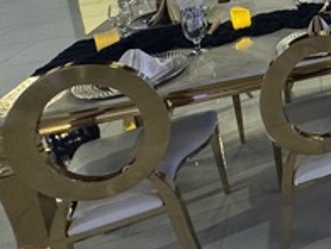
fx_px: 412
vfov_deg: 28.6
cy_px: -61
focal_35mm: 43
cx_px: 482
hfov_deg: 29.3
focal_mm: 2.22
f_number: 2.2
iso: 640
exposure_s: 1/60
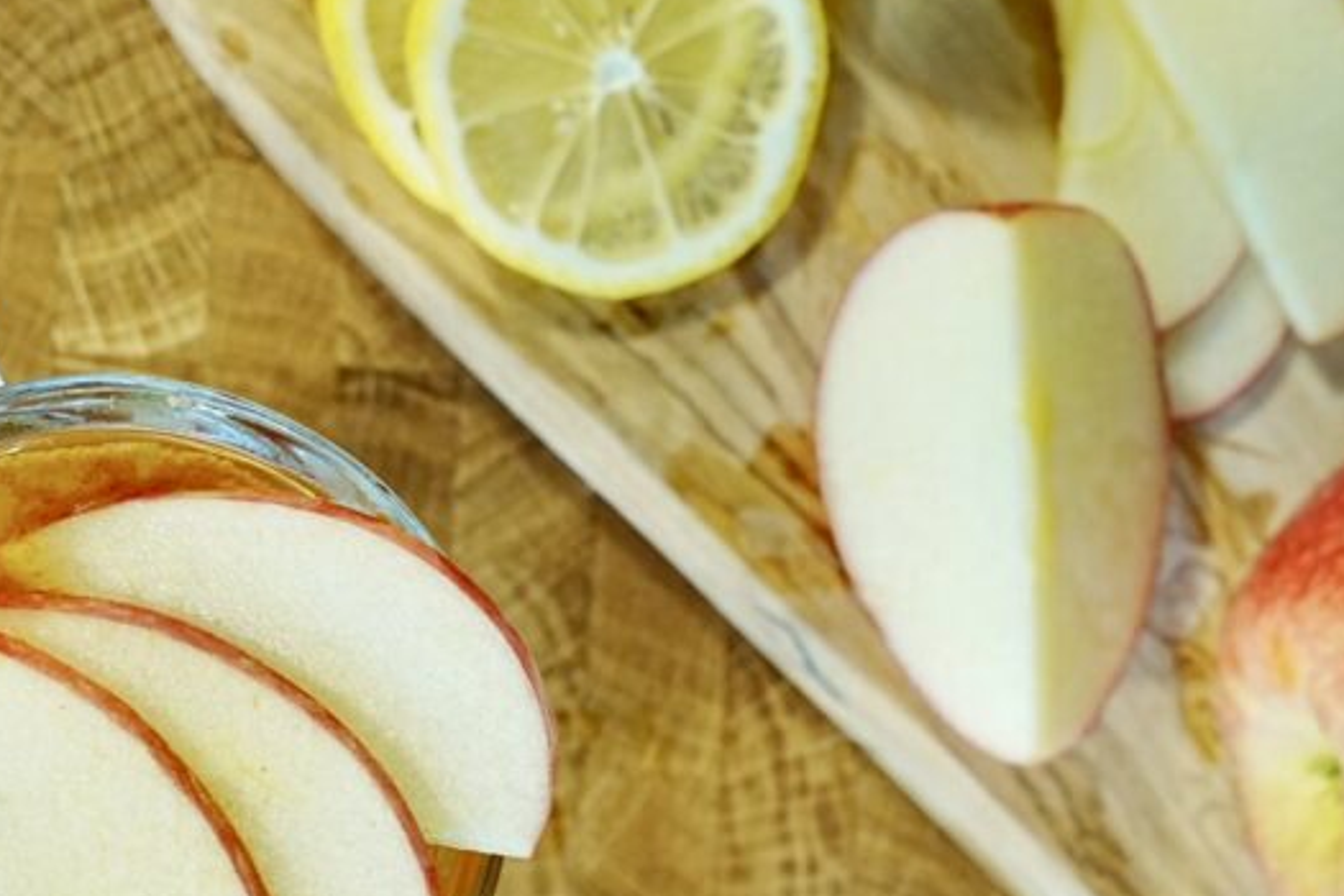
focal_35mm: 85
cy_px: 684
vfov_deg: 16.0
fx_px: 3172
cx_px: 622
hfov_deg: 23.9
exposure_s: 1/50
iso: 500
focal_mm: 29
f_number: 7.1
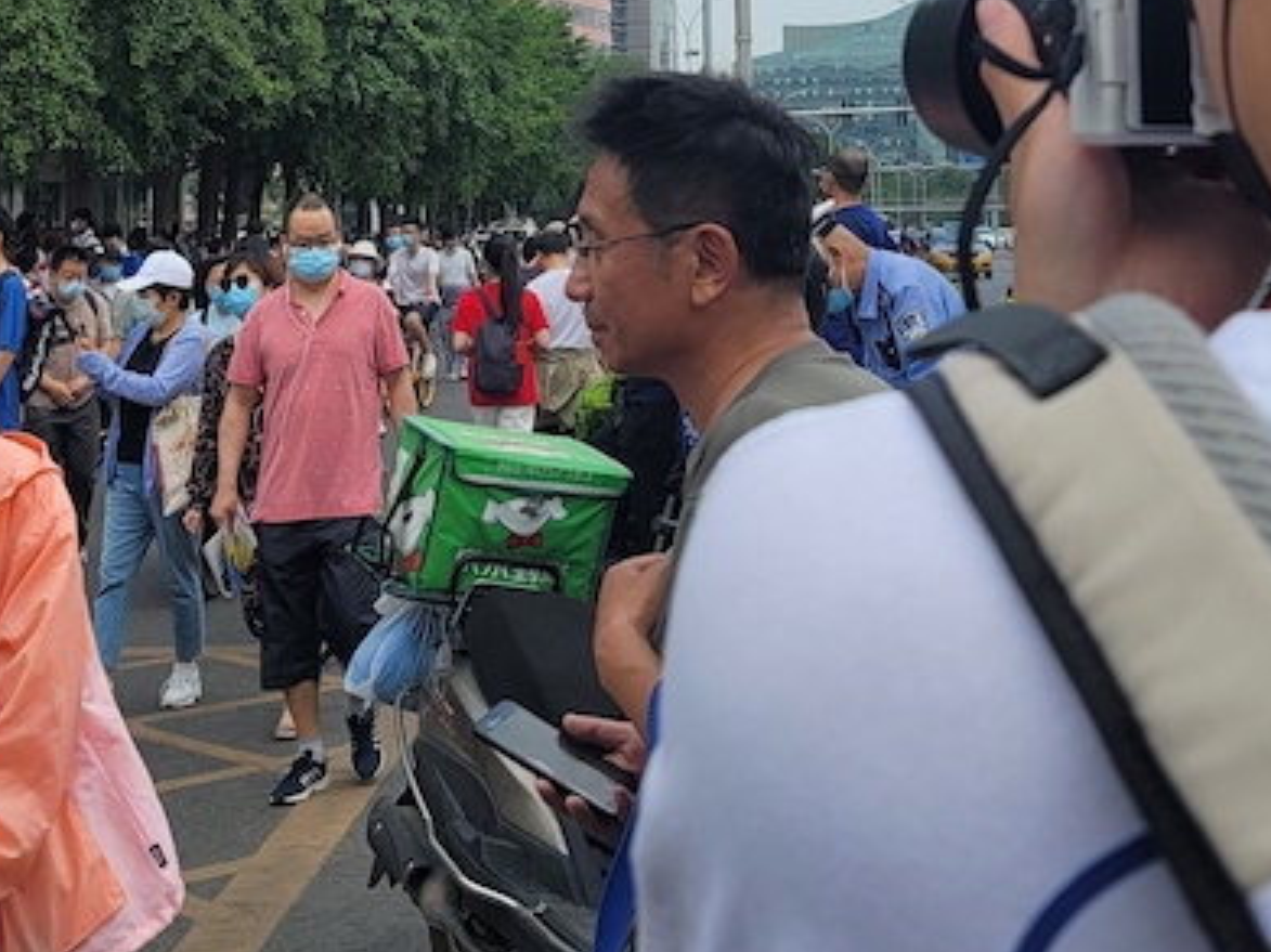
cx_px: 588
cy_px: -107
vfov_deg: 21.7
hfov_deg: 30.3
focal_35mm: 64
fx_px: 2349
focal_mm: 7
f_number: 1.8
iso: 20
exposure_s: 1/660
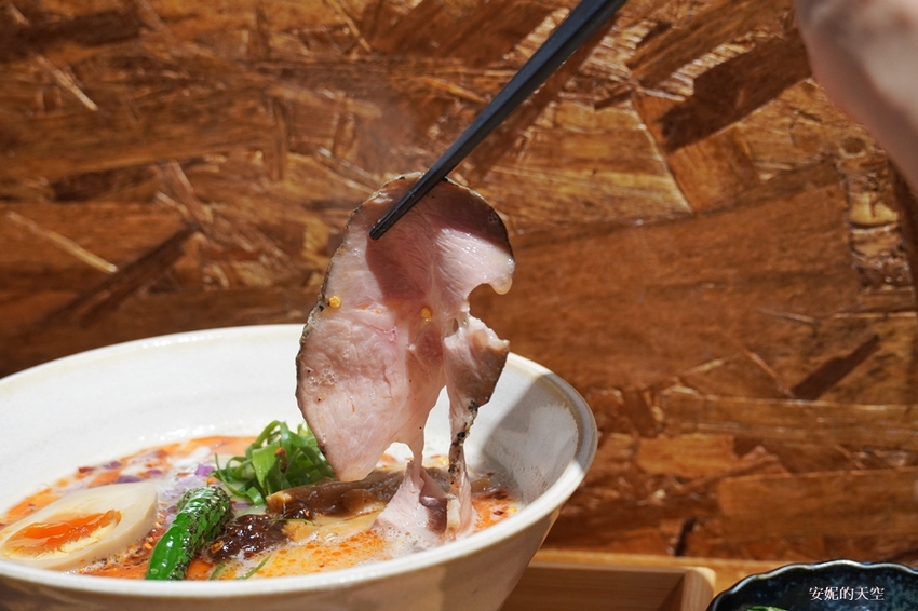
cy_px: 306
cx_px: 459
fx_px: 1720
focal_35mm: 68
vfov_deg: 20.1
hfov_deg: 29.9
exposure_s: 1/30
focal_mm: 45
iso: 1000
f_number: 5
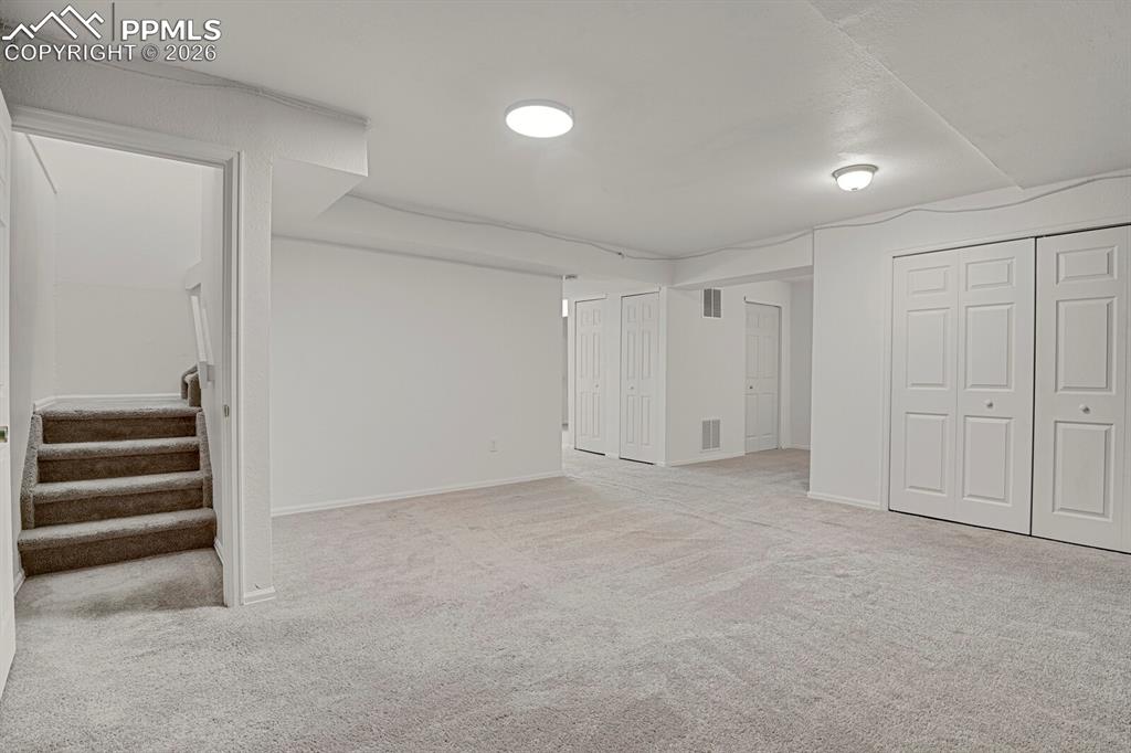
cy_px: 376
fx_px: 534
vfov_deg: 70.4
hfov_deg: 93.3
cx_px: 566
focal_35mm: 17
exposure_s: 5
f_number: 8
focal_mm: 17
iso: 250
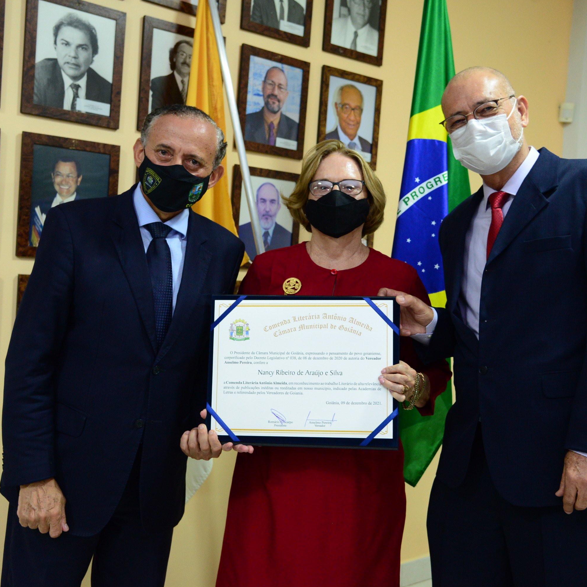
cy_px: 293
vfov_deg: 40.9
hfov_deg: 40.8
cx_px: 336
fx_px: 787
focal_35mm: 41
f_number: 4
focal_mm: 32
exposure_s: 1/80
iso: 2500
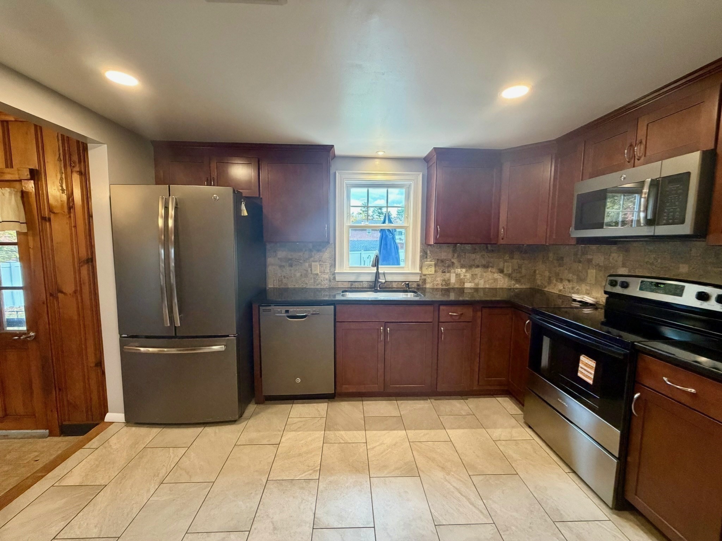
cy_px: 270
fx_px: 292
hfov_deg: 102.1
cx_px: 361
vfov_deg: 85.7
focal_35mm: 14
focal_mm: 2.22
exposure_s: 1/60
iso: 400
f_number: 2.2
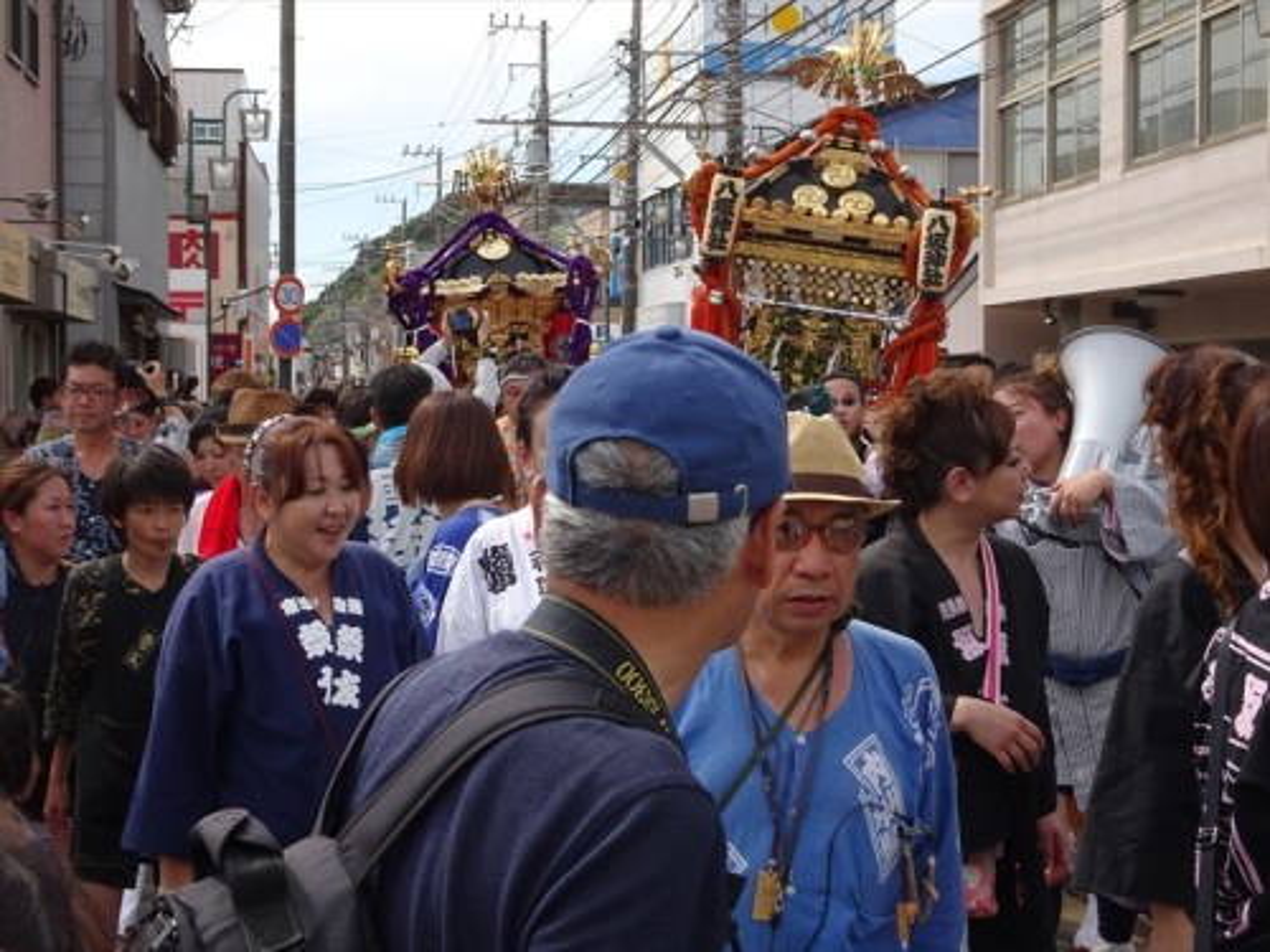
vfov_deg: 24.4
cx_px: 635
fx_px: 2201
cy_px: 476
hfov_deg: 32.2
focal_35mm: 60
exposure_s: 1/400
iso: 80
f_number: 4.5
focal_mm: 10.23
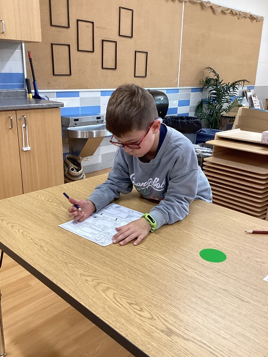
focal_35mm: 32
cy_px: 180
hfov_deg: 44.2
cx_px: 137
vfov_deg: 56.8
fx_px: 330
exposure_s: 1/60
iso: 125
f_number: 2.4
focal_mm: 3.3
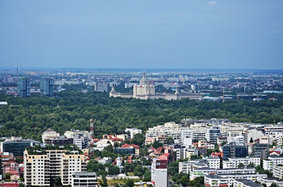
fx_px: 800
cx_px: 142
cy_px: 94
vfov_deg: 13.4
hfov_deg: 20.1
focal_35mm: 102
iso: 100
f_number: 5.6
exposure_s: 1/400
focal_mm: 68
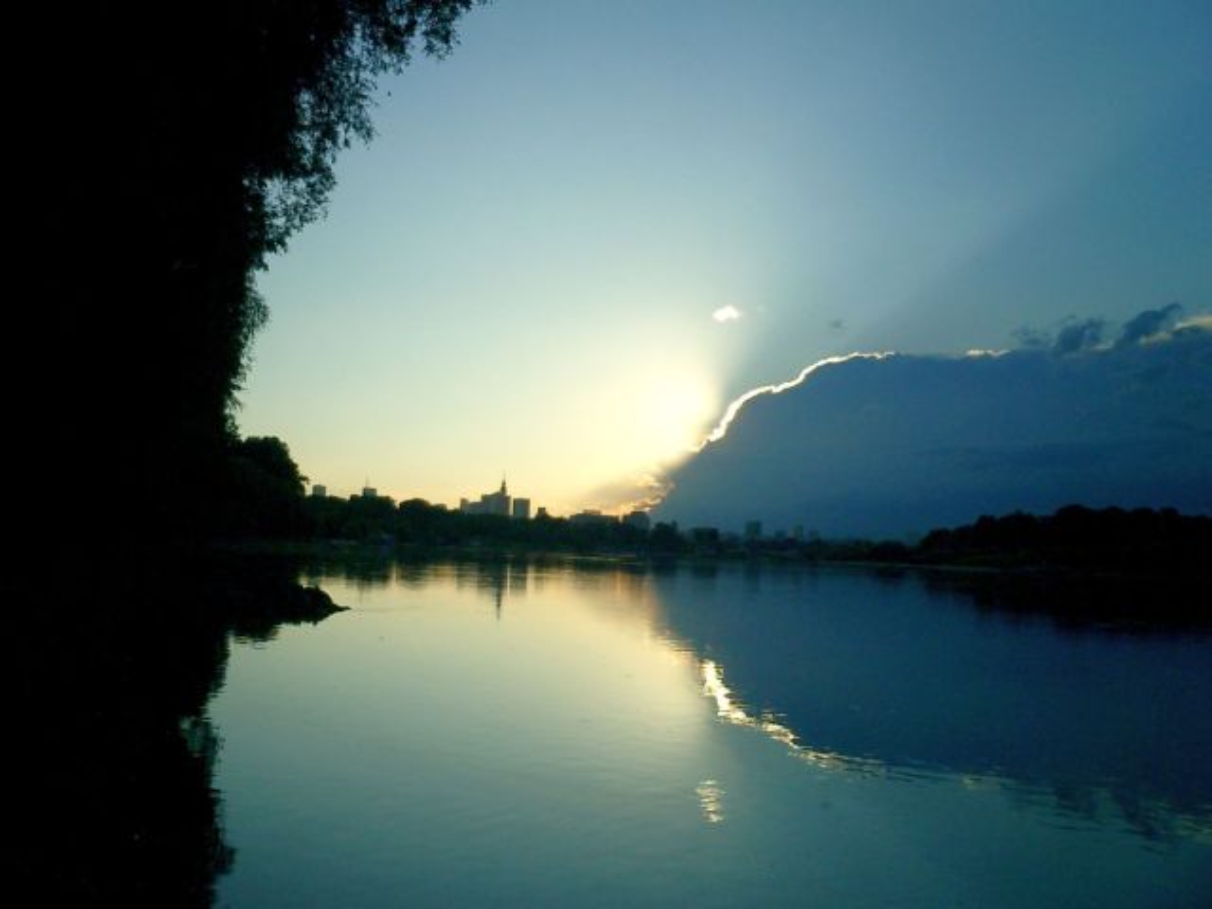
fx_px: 1260
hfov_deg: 51.4
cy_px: 454
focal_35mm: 36
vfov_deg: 39.7
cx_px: 606
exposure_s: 1/2000
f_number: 3.2
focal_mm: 7.5
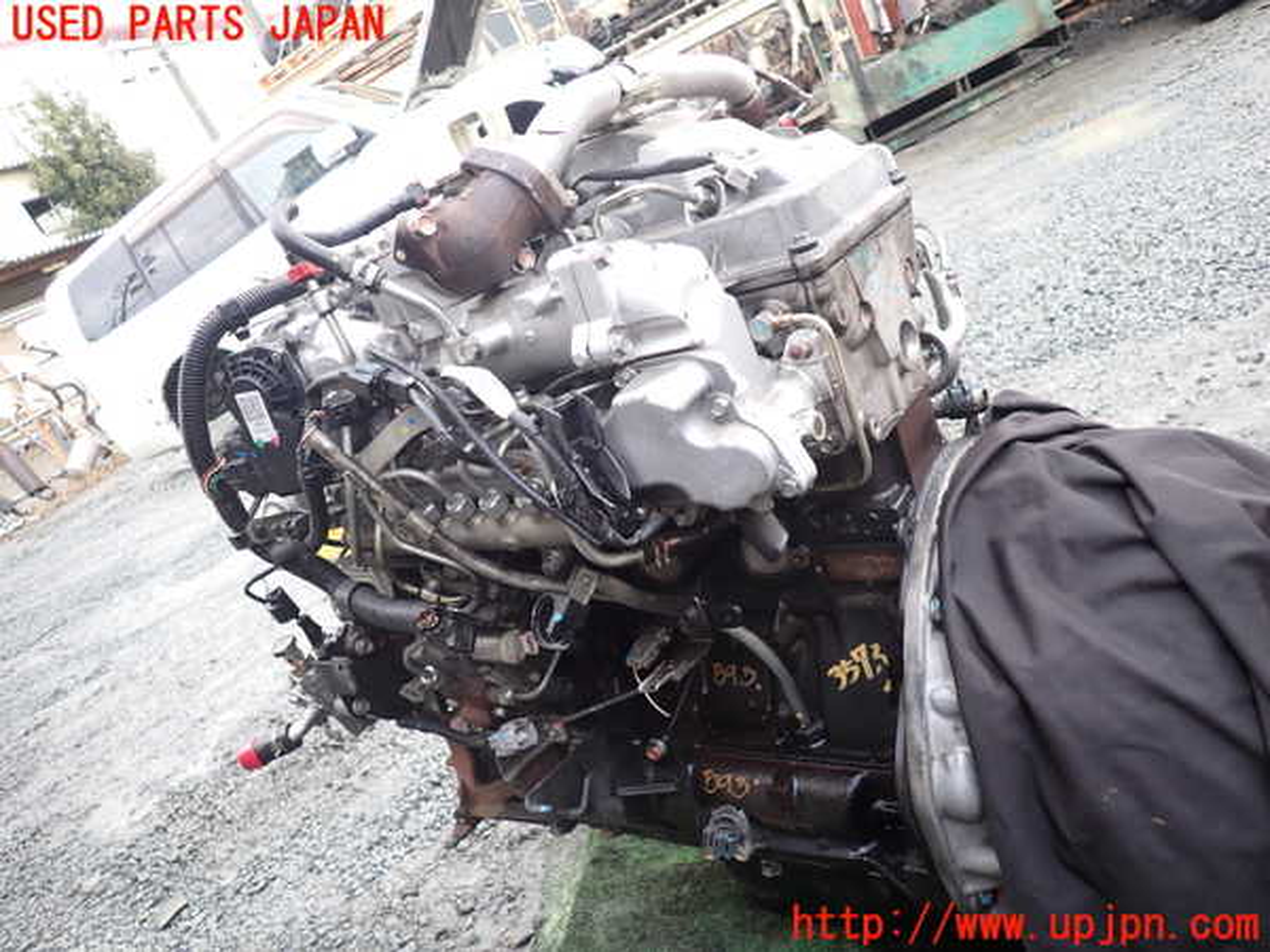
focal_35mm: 25
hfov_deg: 69.4
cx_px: 635
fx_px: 917
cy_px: 476
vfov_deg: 54.9
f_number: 2
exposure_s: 1/60
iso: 100
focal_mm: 4.5
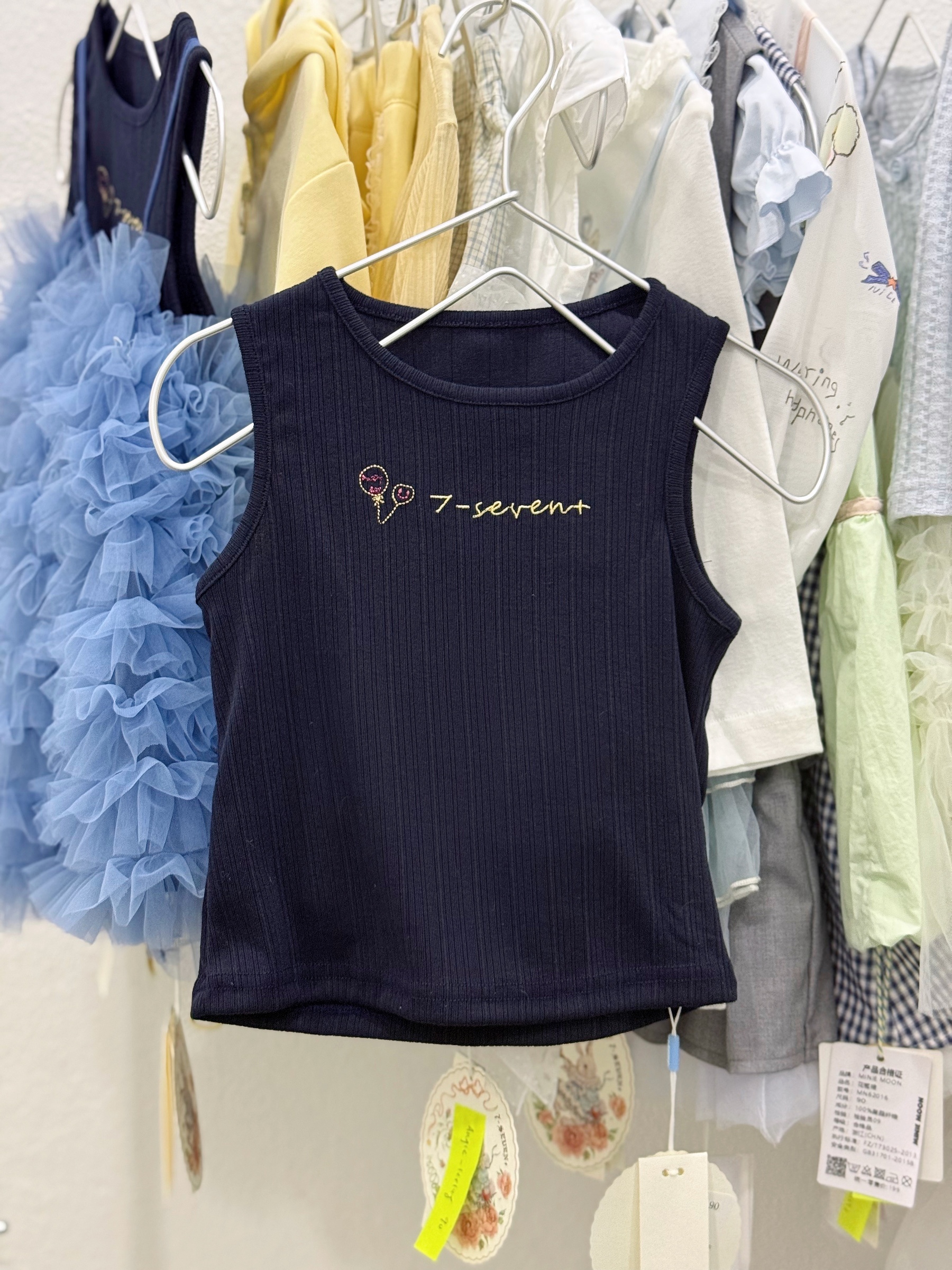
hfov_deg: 30.3
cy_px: 635
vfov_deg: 39.7
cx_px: 476
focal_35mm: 48
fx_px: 1760
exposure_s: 1/33
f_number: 1.78
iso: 200
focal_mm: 6.76
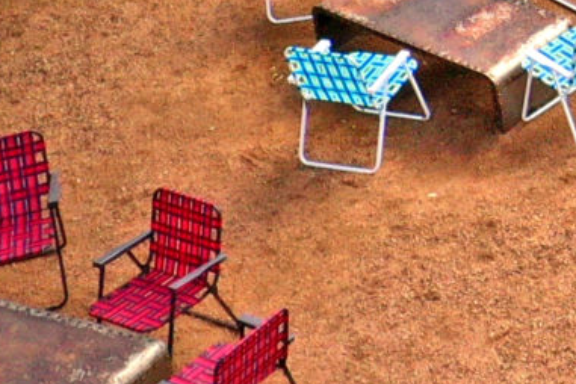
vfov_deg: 6.5
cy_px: -869
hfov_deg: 8.8
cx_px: 1779
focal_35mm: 188
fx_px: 3008
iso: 100
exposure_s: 1/320
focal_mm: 10.26
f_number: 5.6
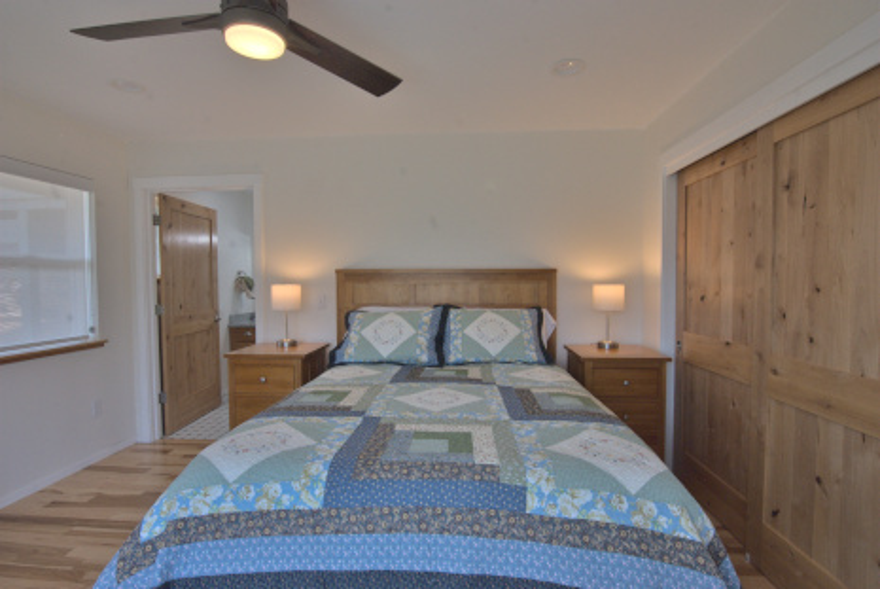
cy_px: 294
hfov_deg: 92.4
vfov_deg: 69.8
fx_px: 422
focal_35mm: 17
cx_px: 440
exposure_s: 1/100
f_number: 16
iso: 1600
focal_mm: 11.5
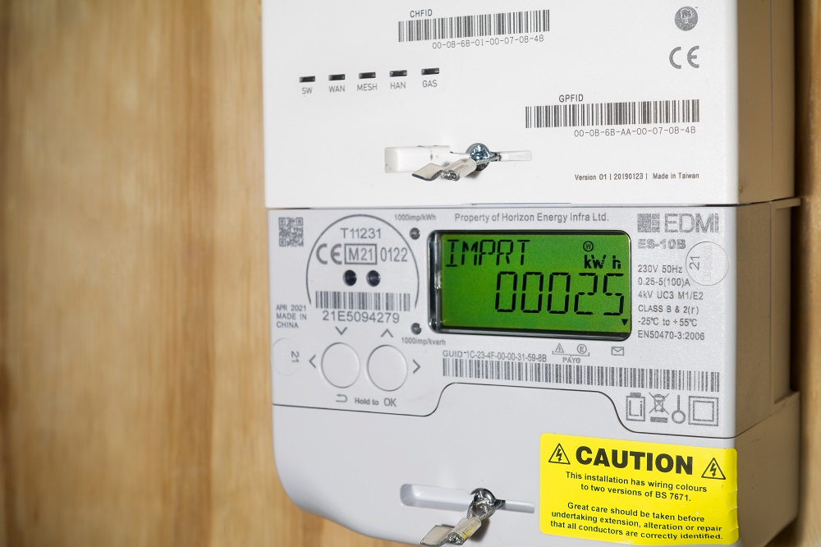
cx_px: 410
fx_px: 1436
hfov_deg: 31.9
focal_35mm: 63
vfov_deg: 21.6
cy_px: 274
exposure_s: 1/25
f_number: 5.6
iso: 125
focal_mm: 22.9
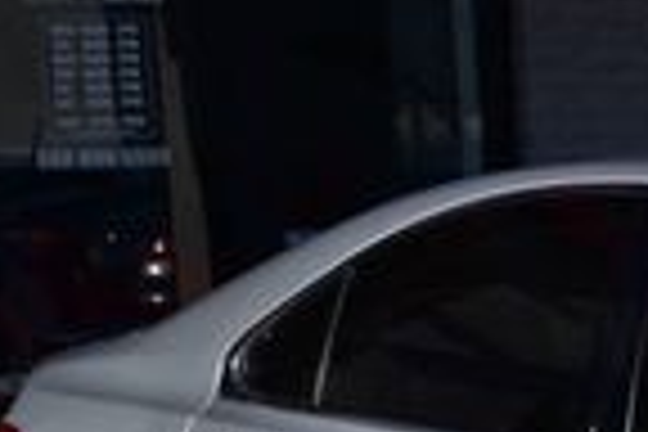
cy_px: 846
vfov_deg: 6.3
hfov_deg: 9.2
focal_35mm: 213
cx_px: 1184
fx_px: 3834
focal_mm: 32
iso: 200
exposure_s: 1/800
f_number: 13
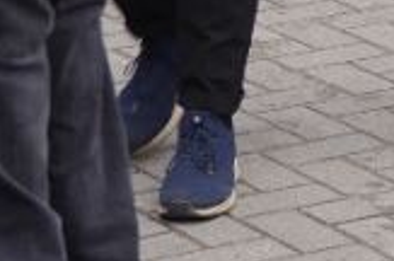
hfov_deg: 5.9
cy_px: -325
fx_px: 3495
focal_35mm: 320
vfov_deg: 4.2
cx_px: 1240
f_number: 4
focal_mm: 40
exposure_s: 1/100
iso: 125
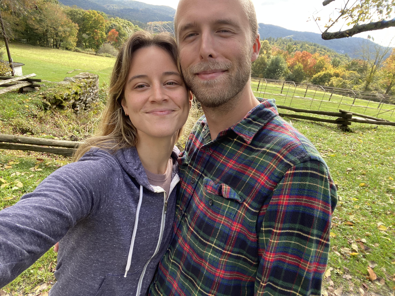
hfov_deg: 73.9
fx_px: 262
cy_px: 148
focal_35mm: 23
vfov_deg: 58.9
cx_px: 198
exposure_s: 1/122
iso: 25
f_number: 2.2
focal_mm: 2.71
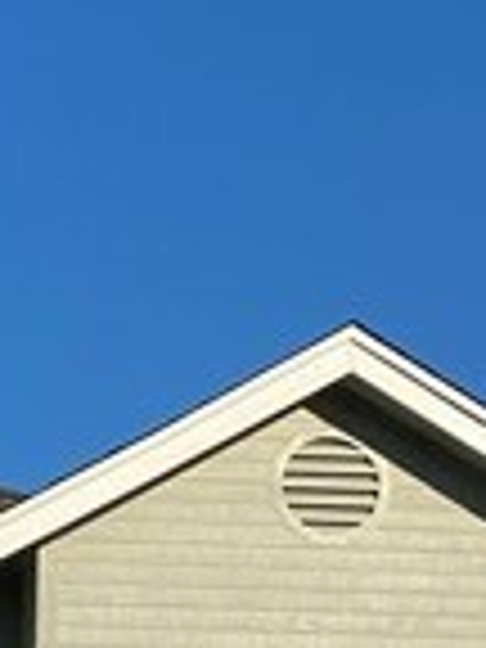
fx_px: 3463
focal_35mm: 185
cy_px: 1080
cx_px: -482
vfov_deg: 10.2
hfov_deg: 7.7
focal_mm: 4.25
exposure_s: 1/3125
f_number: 1.8
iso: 32
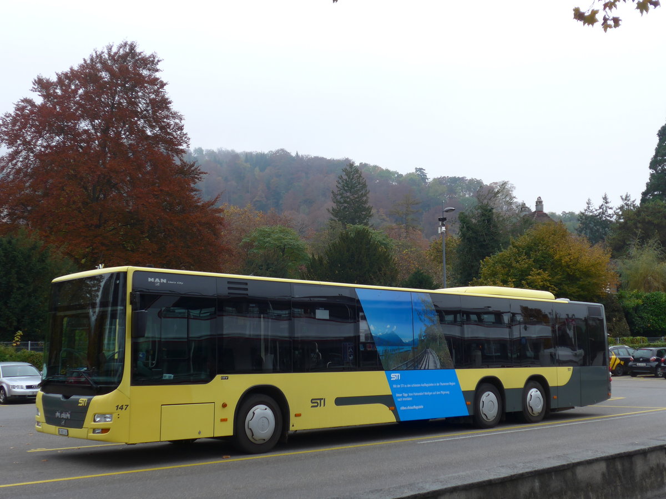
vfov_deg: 32.9
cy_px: 250
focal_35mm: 44
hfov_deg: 42.9
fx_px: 847
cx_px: 333
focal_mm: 9
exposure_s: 1/250
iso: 80
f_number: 2.8
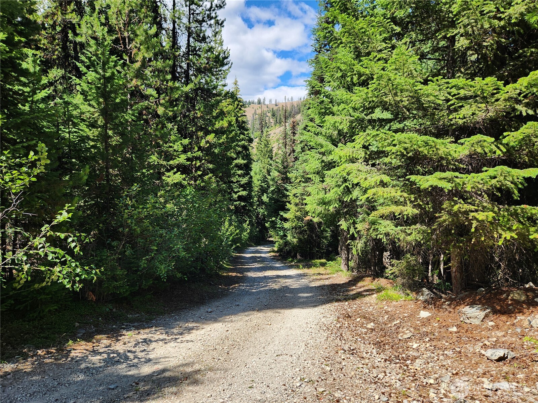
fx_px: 357
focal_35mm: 23
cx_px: 269
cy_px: 202
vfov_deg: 58.9
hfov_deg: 73.9
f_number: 1.8
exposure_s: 1/746
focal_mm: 5.4
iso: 20
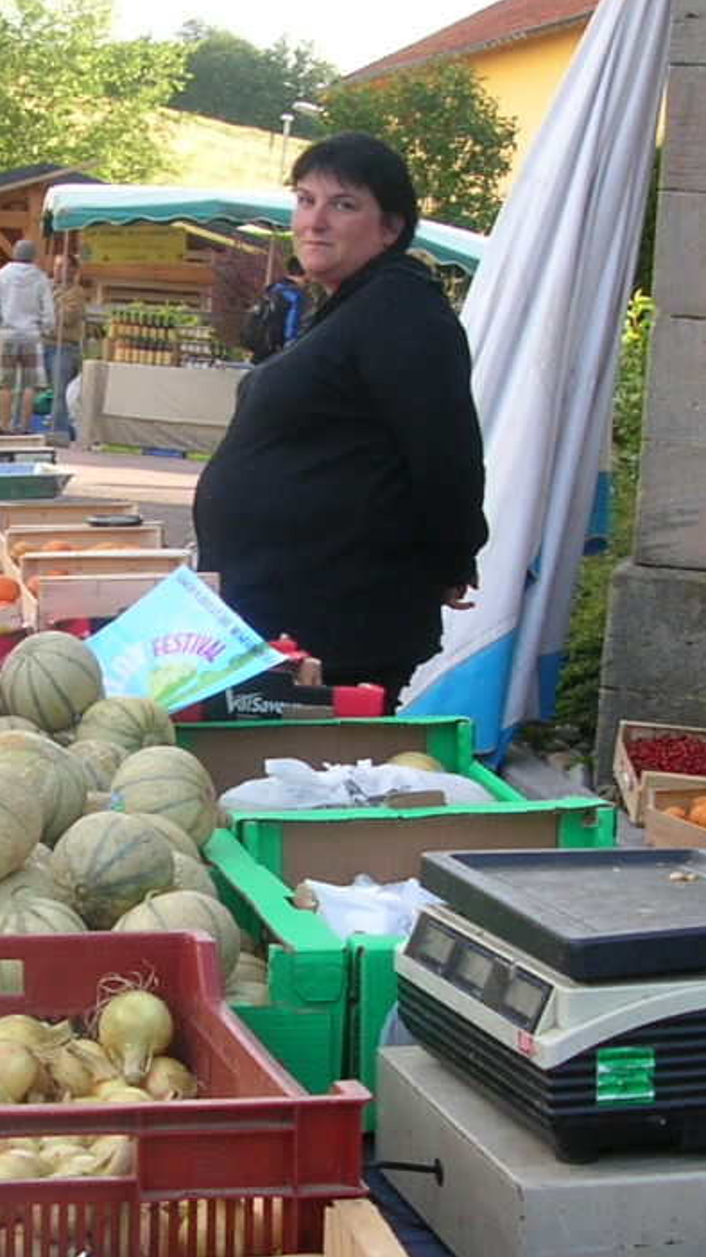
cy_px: 771
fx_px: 2897
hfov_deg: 13.8
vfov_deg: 24.4
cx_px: 54
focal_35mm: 87
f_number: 2.8
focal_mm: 5.8
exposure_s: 1/149
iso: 50
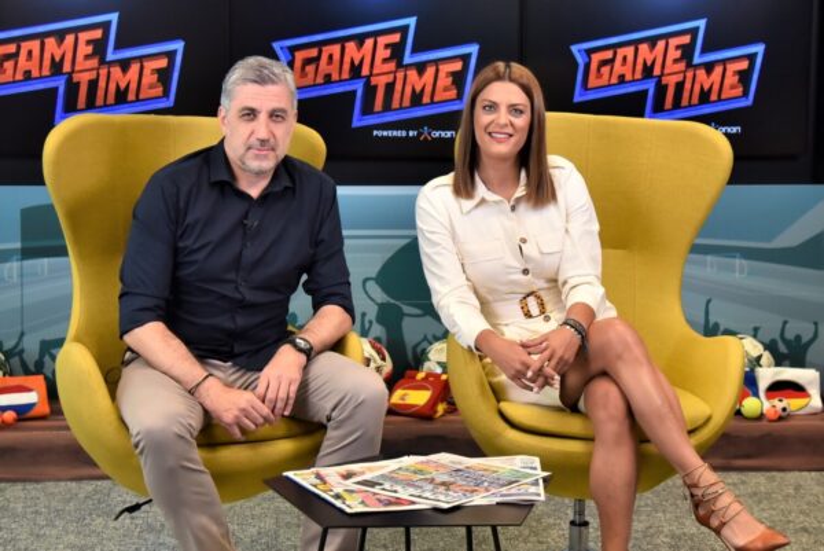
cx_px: 412
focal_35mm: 48
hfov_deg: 41.1
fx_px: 1099
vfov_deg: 28.1
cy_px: 276
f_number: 4
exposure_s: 1/500
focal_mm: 48
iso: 1250
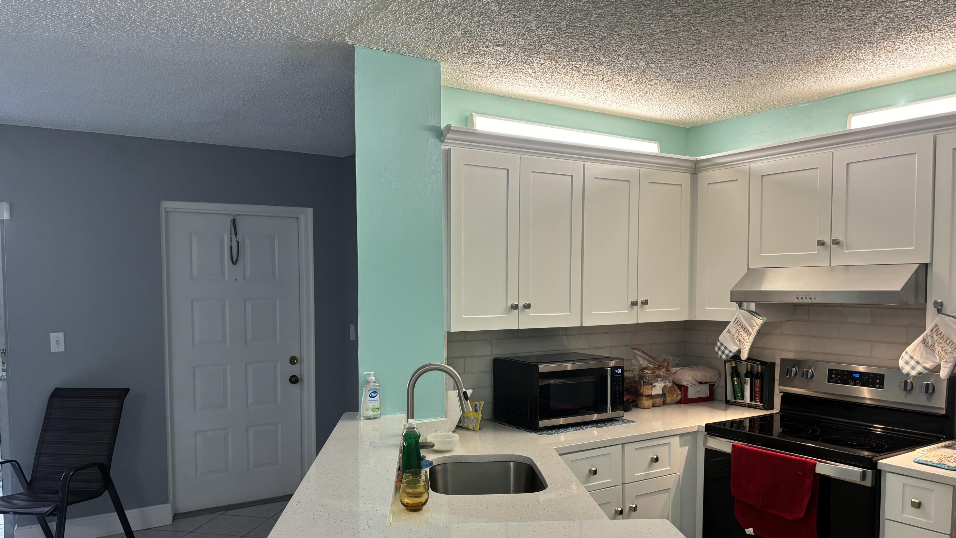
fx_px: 735
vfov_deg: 40.0
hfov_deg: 66.1
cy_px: 328
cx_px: 481
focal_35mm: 29
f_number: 1.6
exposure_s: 1/120
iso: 100
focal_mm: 5.96
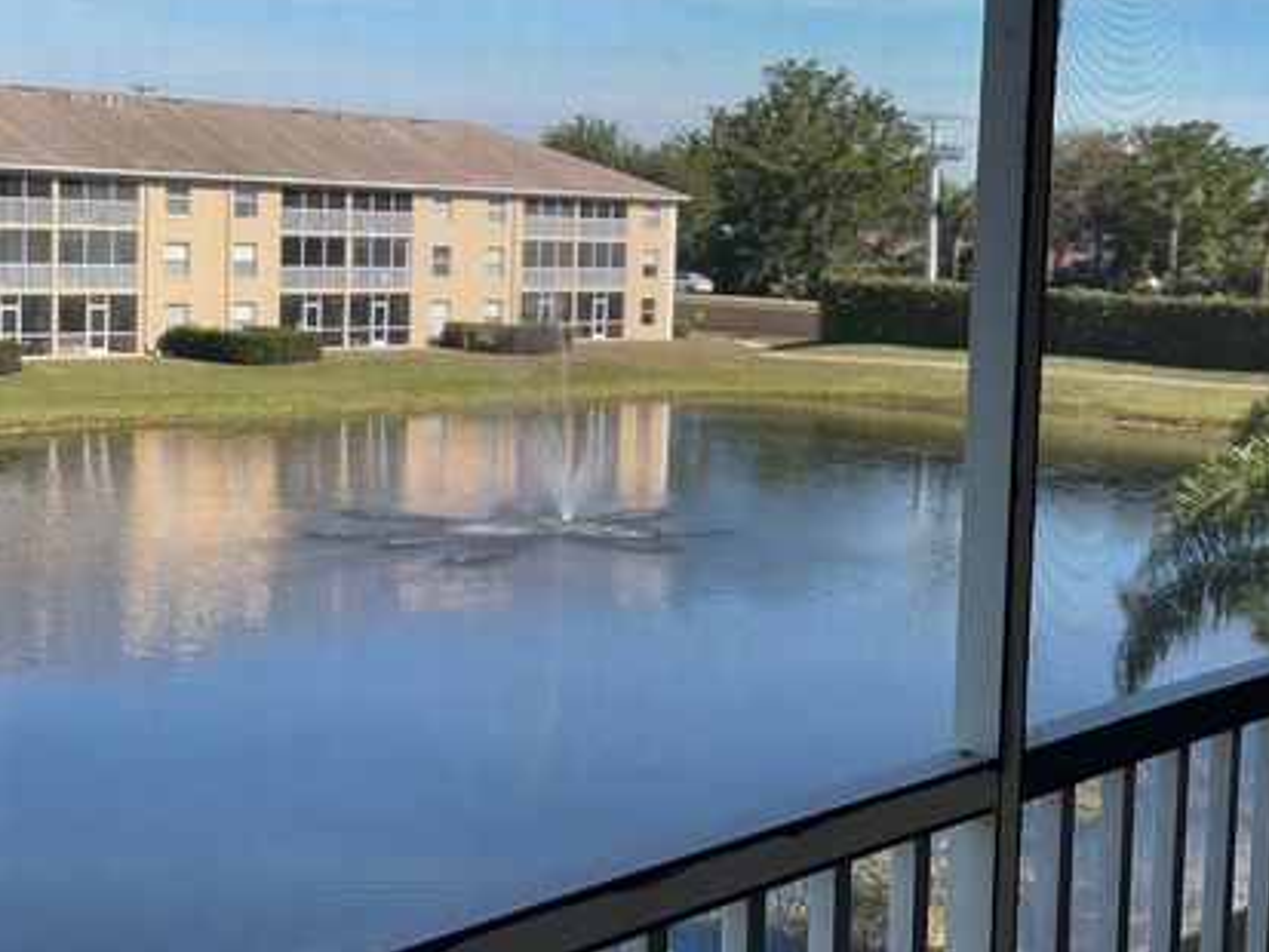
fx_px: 2310
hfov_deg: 30.7
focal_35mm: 63
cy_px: 450
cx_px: 691
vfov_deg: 23.3
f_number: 2
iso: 32
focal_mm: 6
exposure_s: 1/841
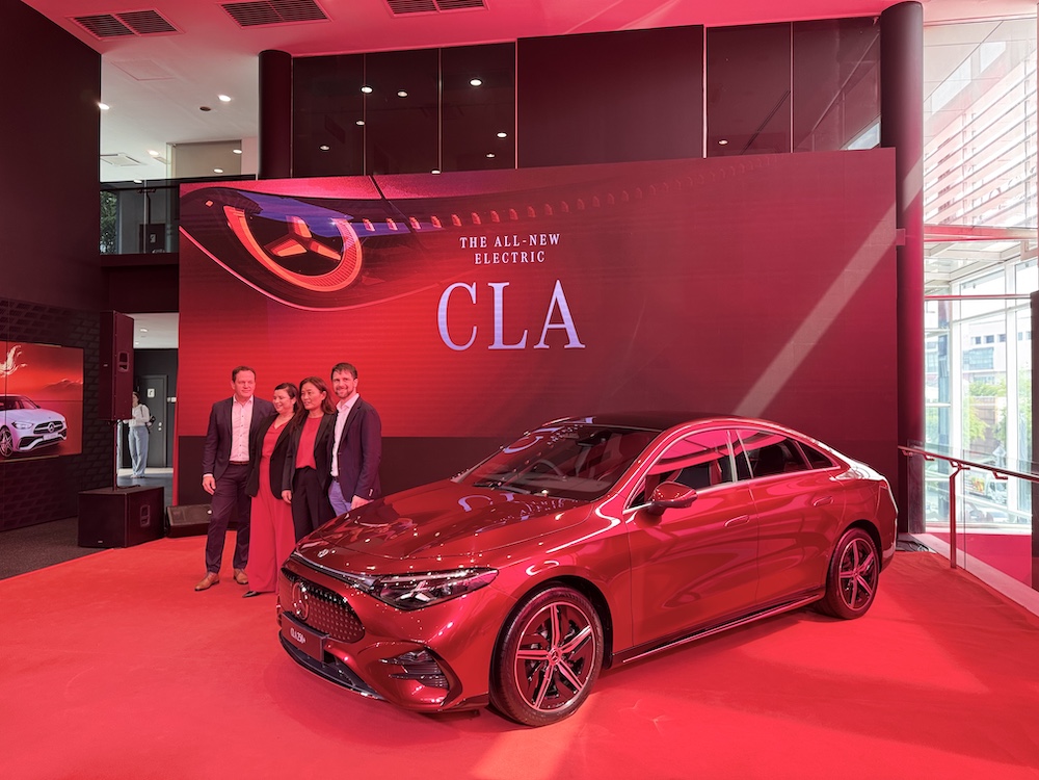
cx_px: 520
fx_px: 720
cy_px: 390
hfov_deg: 71.6
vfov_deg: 56.8
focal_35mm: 24
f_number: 1.78
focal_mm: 6.76
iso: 100
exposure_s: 1/100
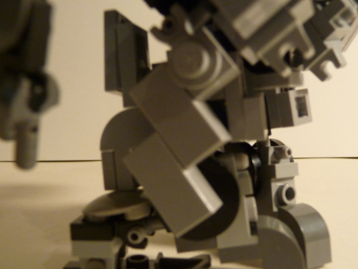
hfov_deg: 51.3
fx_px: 372
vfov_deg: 39.6
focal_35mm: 36
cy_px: 153
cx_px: 196
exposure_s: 1/30
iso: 320
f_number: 3.3
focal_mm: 4.7
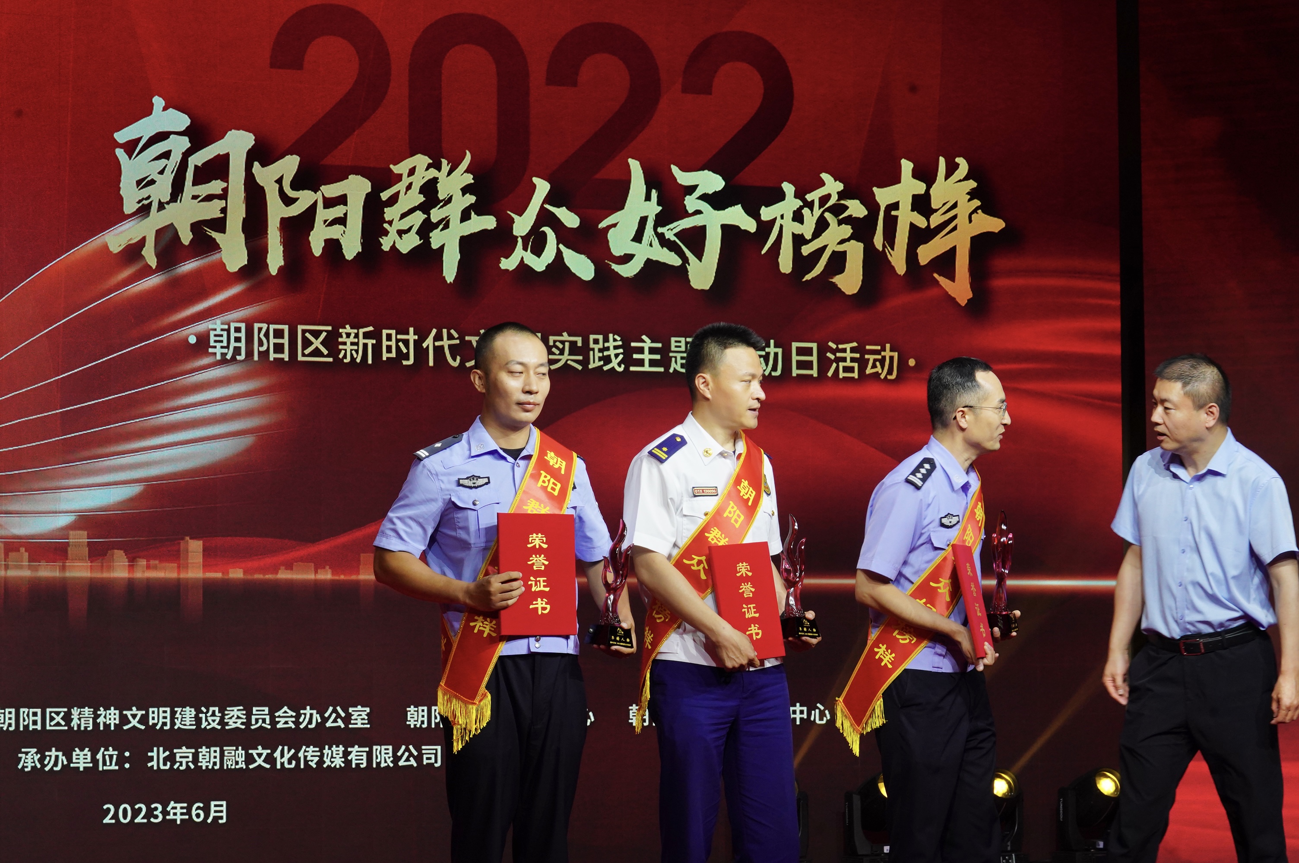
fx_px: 3245
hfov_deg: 22.6
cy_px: 432
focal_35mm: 90
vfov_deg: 15.2
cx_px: 650
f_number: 13
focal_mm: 90
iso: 2000
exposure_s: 1/80
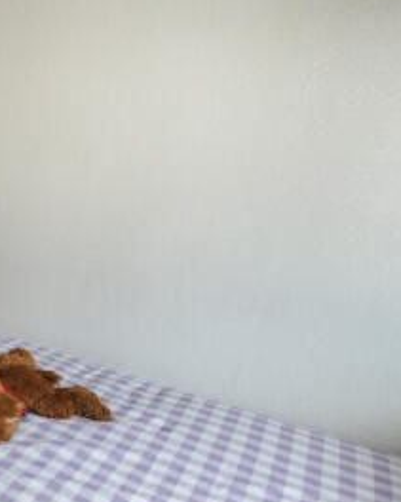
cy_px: 246
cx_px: -159
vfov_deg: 51.5
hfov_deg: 30.1
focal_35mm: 35
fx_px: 520
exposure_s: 1/160
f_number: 4
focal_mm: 10
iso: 500
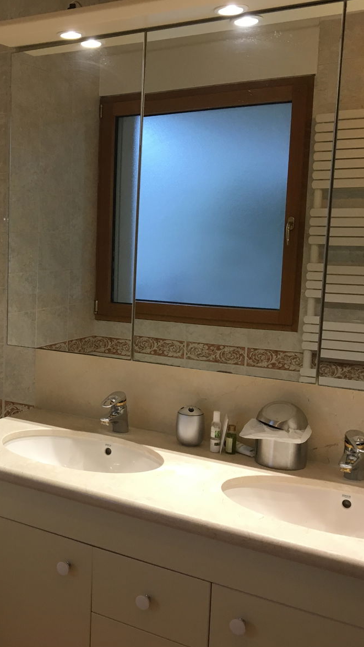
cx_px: 3
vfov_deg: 47.4
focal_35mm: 43
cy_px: 329
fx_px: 738
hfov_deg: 26.3
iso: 50
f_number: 2.2
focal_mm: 4.15
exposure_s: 1/33
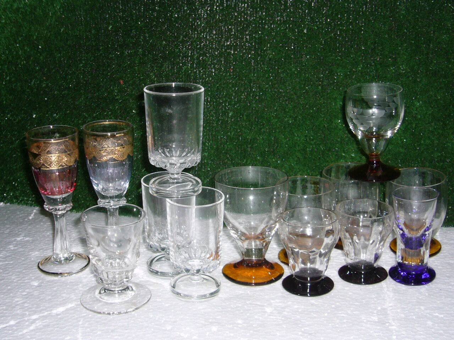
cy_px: 170
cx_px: 227
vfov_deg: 28.6
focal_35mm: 51
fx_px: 669
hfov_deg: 37.5
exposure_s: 1/30
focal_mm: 6.1
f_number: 3.1
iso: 80
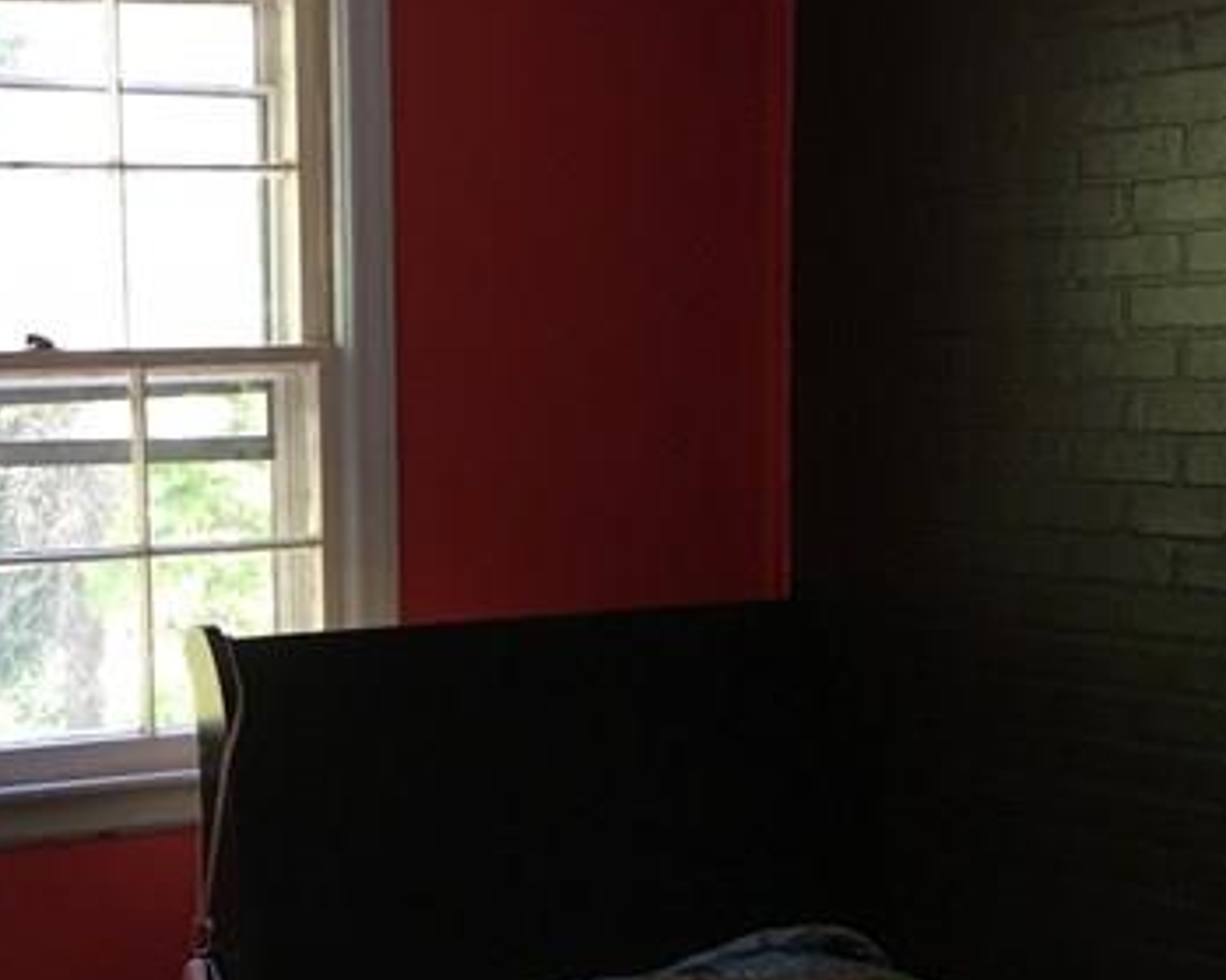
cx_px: 351
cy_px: 825
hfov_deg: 22.9
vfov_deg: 18.3
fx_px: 3011
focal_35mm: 83
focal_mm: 4.15
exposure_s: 1/15
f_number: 2.2
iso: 40
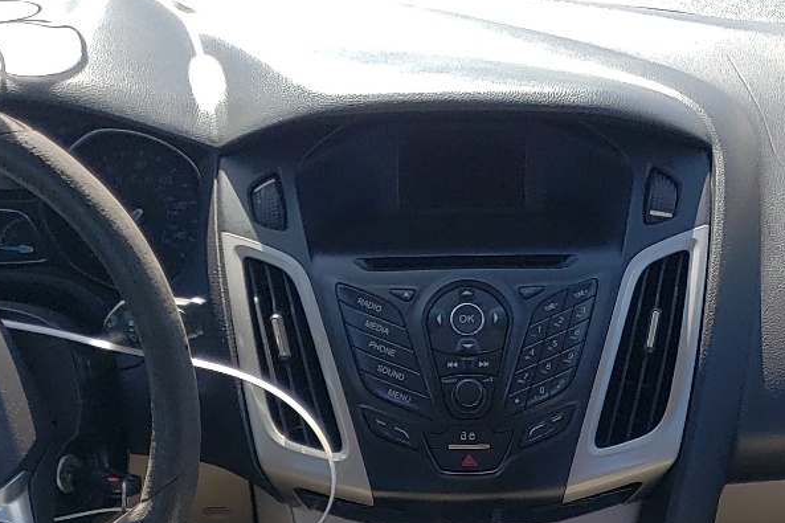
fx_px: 1591
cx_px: 430
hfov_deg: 27.7
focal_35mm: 73
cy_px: 718
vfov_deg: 17.3
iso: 50
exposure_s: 1/714
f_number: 1.5
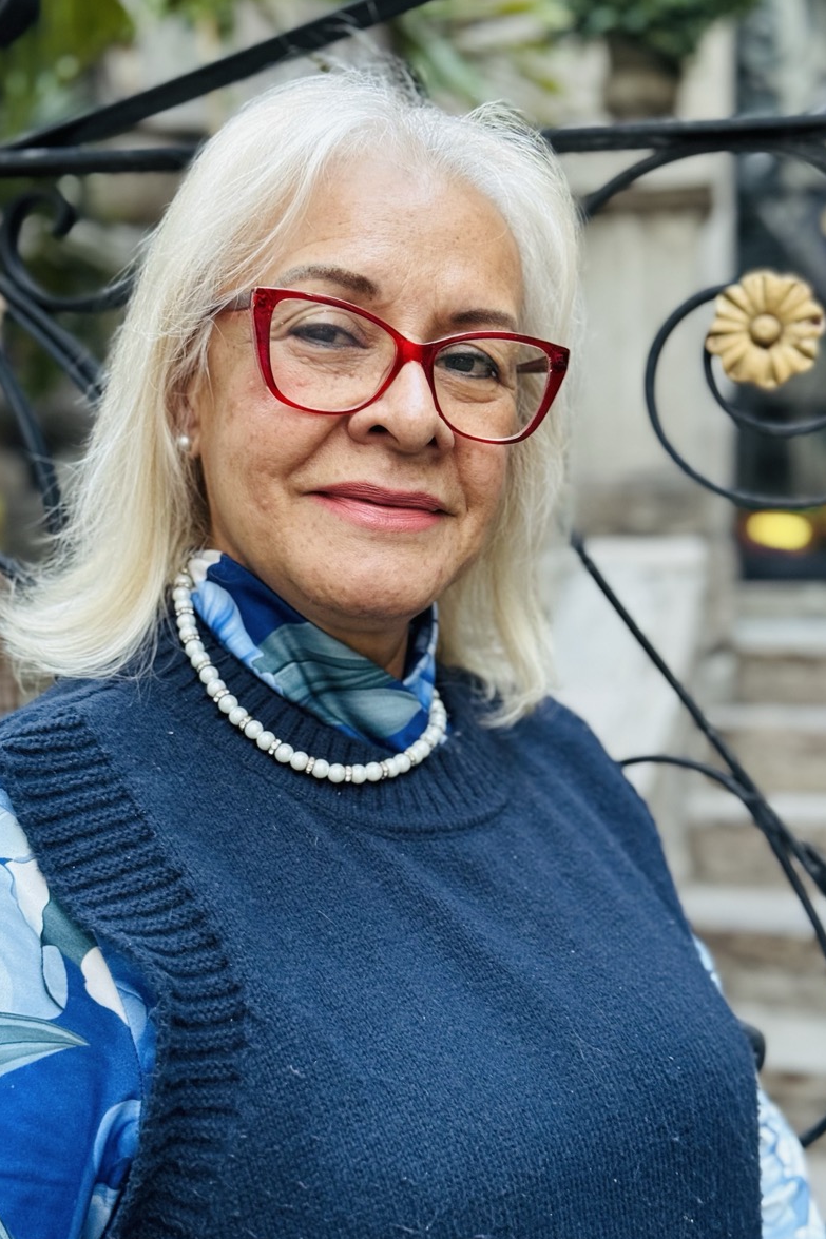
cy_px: 626
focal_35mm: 51
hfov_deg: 26.4
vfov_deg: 38.9
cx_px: 470
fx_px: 1756
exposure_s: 1/40
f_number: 1.78
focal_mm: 6.76
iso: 500
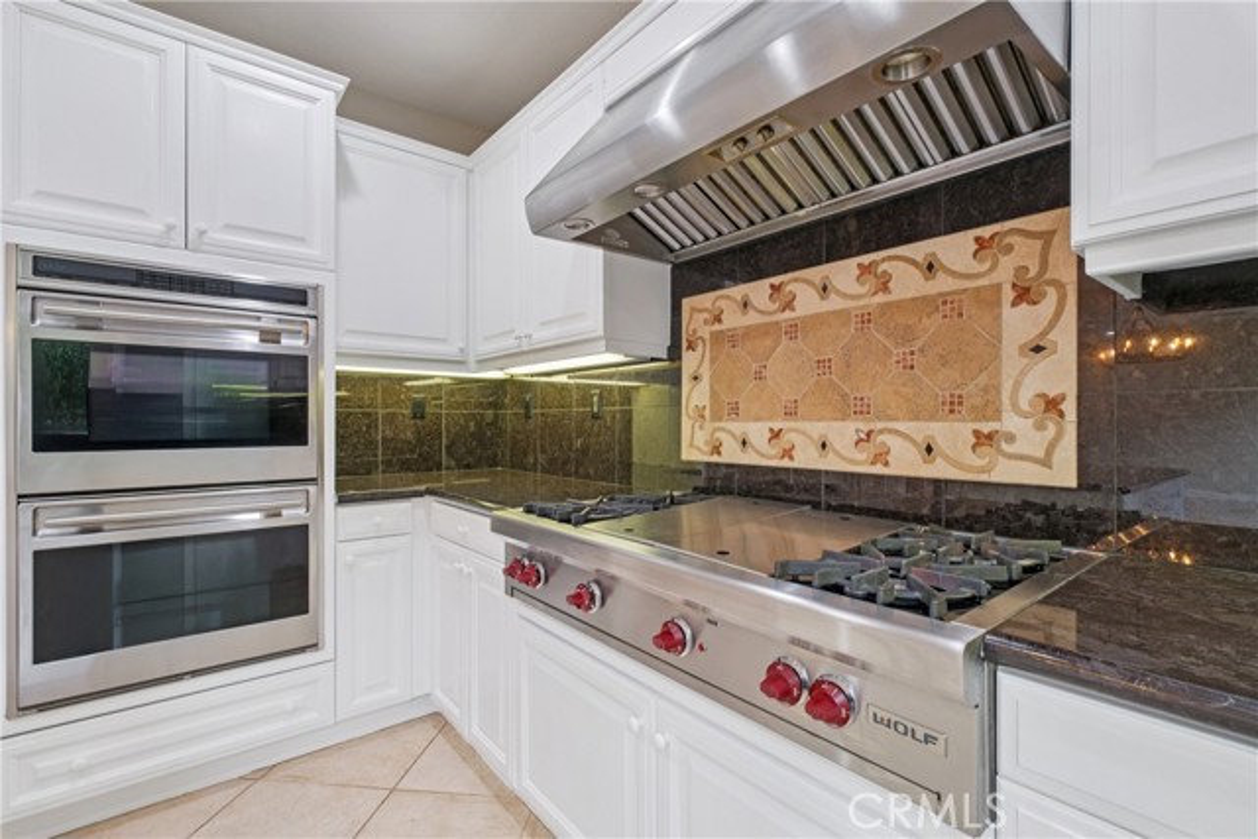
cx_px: 629
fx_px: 559
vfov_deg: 73.8
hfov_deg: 96.7
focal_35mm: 16
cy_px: 420
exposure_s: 1/7
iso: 500
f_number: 8
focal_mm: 10.8
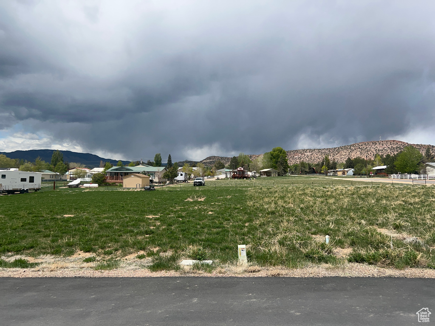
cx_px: 218
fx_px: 327
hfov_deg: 67.3
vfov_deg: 53.1
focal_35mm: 26
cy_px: 163
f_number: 1.5
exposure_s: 1/6579
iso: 50
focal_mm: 5.7
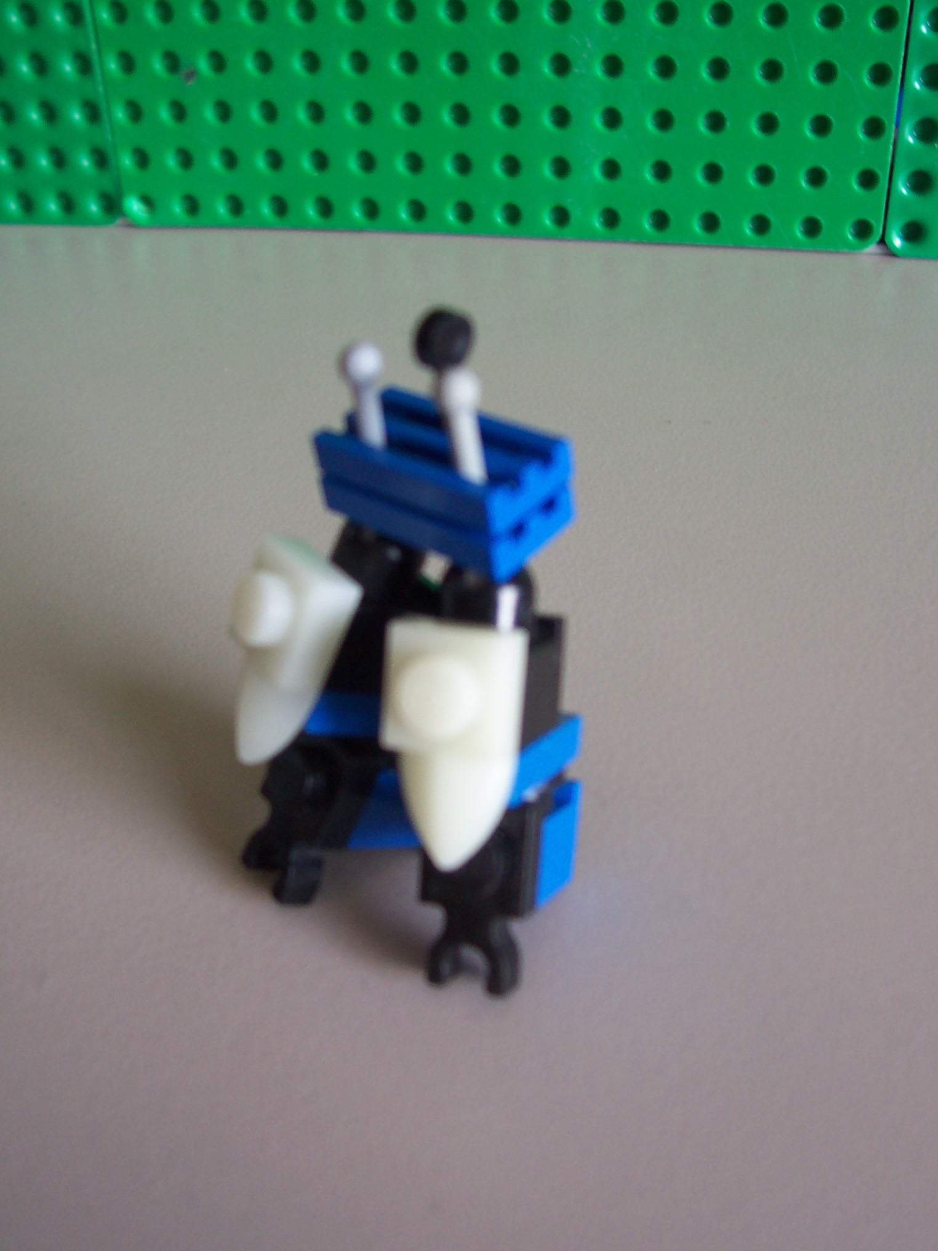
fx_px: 1337
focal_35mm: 37
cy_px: 626
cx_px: 469
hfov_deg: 38.7
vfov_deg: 50.1
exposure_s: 1/30
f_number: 2.8
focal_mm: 5.6
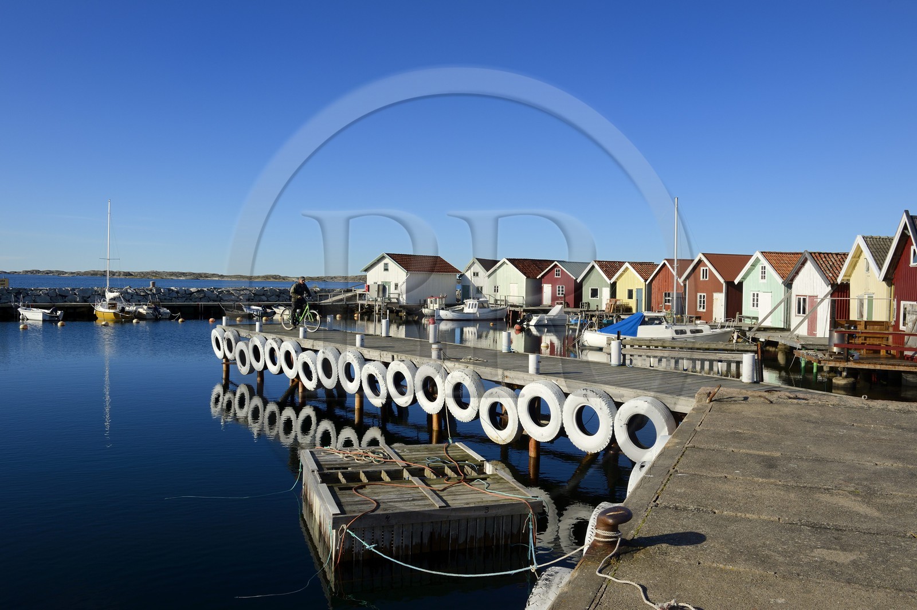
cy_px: 305
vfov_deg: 46.3
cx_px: 458
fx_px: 713
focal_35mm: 28
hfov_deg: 65.5
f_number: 13
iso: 200
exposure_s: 1/250
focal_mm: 28
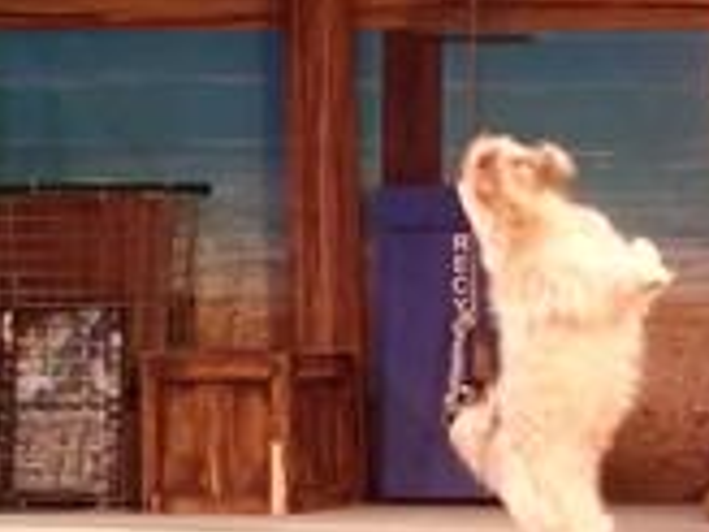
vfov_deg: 5.4
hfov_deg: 7.2
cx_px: 203
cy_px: 138
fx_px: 5612
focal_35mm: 274
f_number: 4.9
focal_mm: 18
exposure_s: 1/60
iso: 800
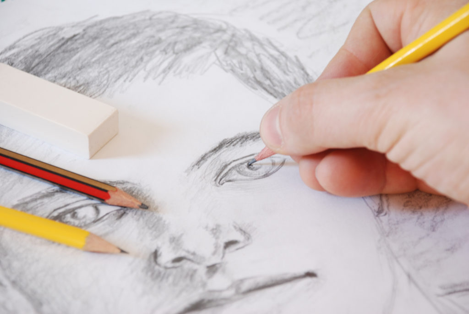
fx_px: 1663
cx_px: 234
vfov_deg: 10.8
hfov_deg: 16.1
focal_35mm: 128
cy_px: 157
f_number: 5.6
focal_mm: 85
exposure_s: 1/3
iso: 200
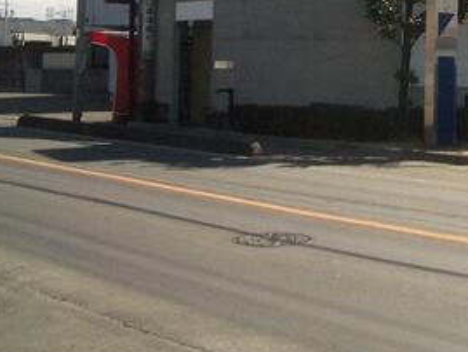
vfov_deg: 18.3
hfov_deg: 23.7
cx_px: 487
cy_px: -16
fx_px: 1055
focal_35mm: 78
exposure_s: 1/1000
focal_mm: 5.8
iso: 100
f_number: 4.3
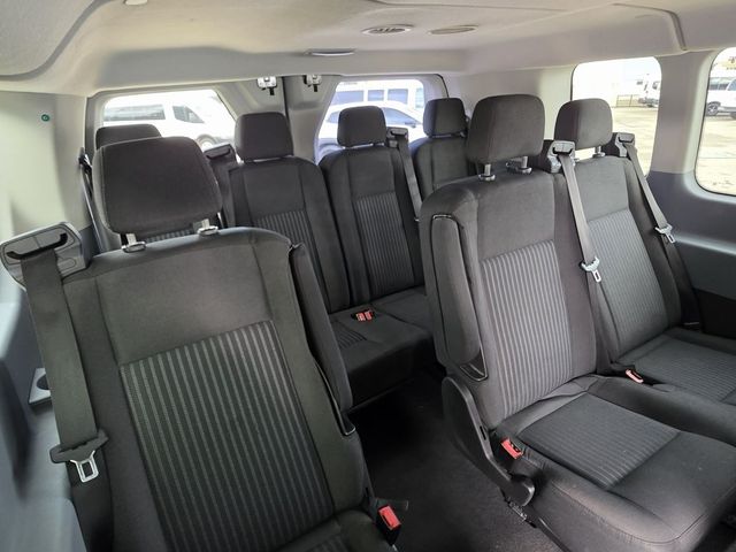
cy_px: 276
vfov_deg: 68.7
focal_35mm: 19
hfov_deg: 84.7
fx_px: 404
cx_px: 368
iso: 500
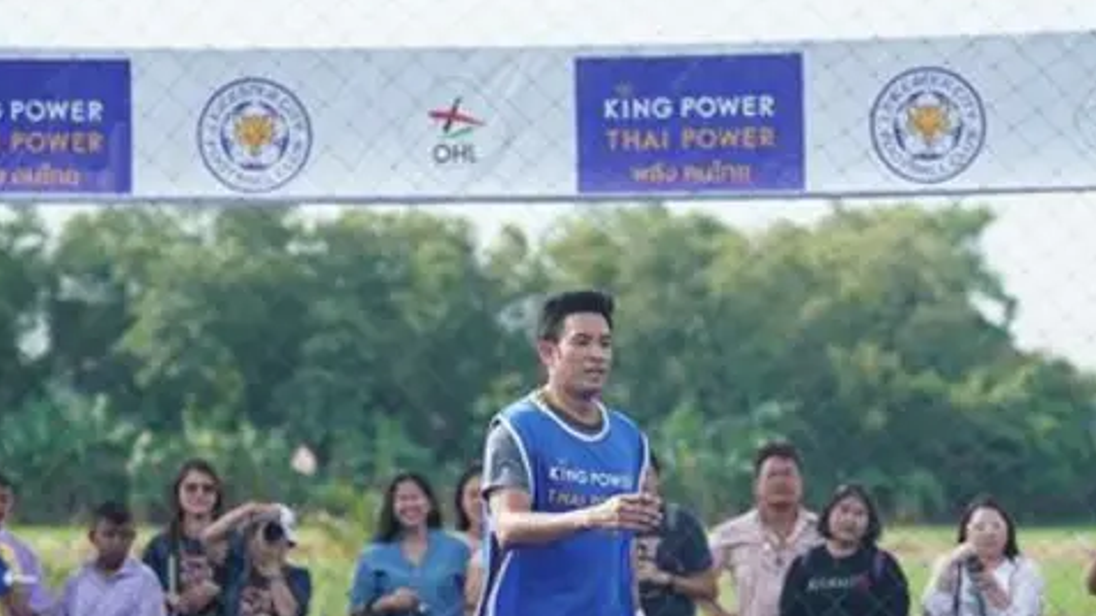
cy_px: 502
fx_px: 8251
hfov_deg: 7.6
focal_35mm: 284
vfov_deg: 4.3
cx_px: 579
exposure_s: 1/1000
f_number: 5.6
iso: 400
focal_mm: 166
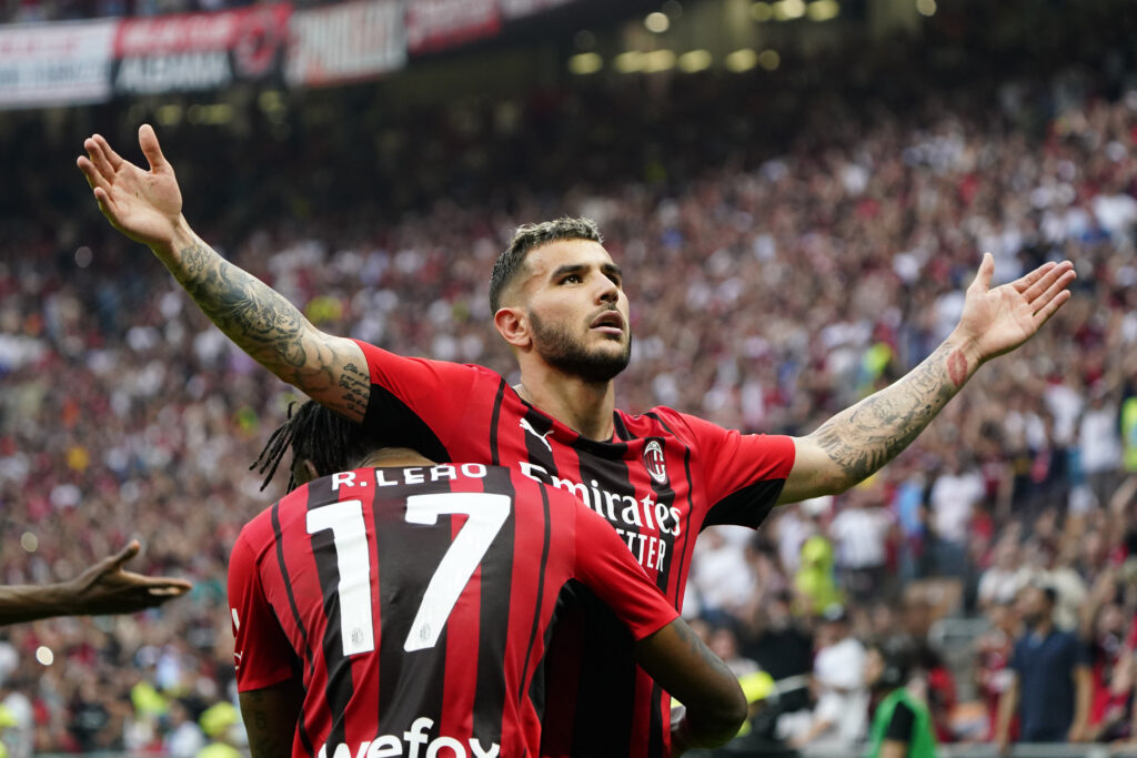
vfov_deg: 6.9
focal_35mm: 200
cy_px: 379
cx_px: 568
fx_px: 6317
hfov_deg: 10.3
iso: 3200
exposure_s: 1/640
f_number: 6.3
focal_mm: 200
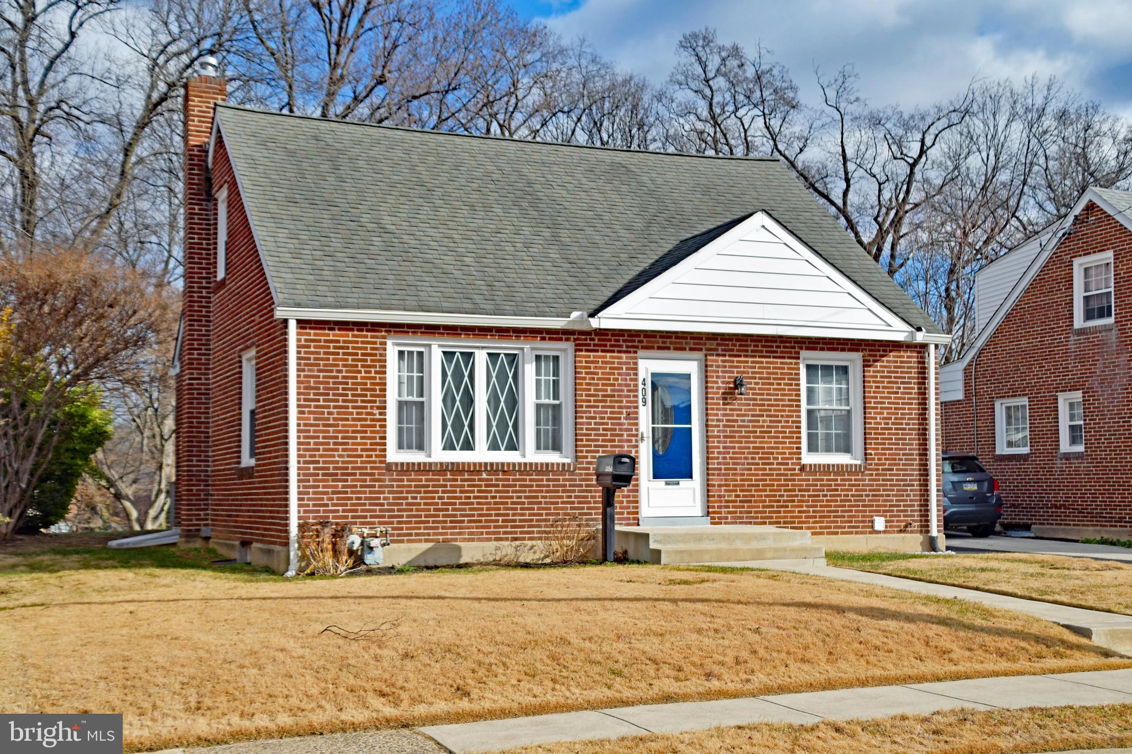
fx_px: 1415
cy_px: 377
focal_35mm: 45
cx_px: 566
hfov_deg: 43.6
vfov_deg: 29.9
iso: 140
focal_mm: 30
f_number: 4
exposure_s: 1/2000
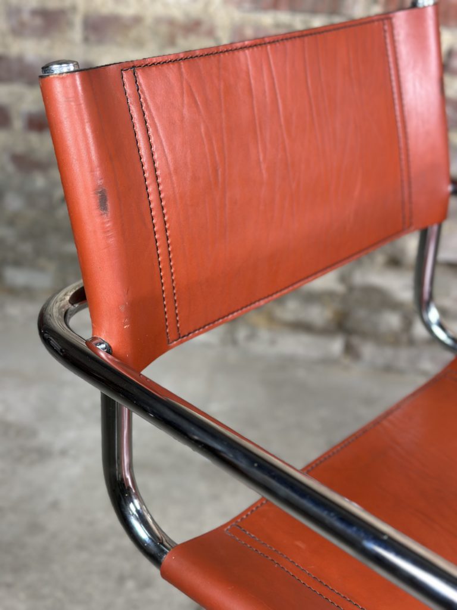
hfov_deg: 30.3
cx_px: 228
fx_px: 845
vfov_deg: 39.7
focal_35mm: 48
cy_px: 305
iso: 160
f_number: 1.78
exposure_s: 1/50
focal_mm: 6.86
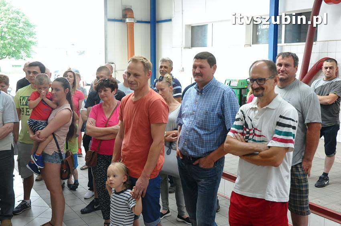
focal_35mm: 40
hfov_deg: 48.0
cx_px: 170
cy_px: 113
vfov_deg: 32.9
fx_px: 383
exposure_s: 1/125
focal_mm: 27
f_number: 7.1
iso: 1600
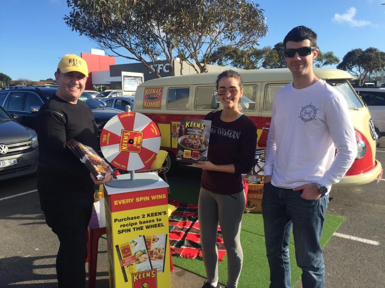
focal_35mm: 29
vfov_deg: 48.2
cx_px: 192
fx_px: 323
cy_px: 144
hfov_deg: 61.7
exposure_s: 1/1236
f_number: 2.2
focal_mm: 4.15
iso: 32
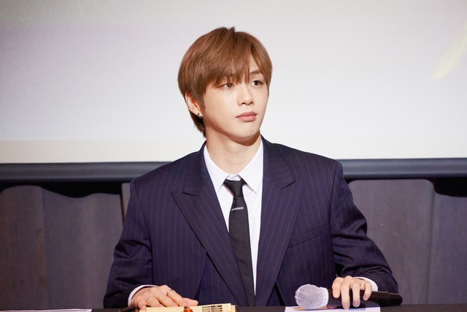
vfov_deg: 3.4
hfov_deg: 5.2
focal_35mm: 400
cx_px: 234
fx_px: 5190
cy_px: 156
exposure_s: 1/160
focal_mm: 400
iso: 12800
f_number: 5.6
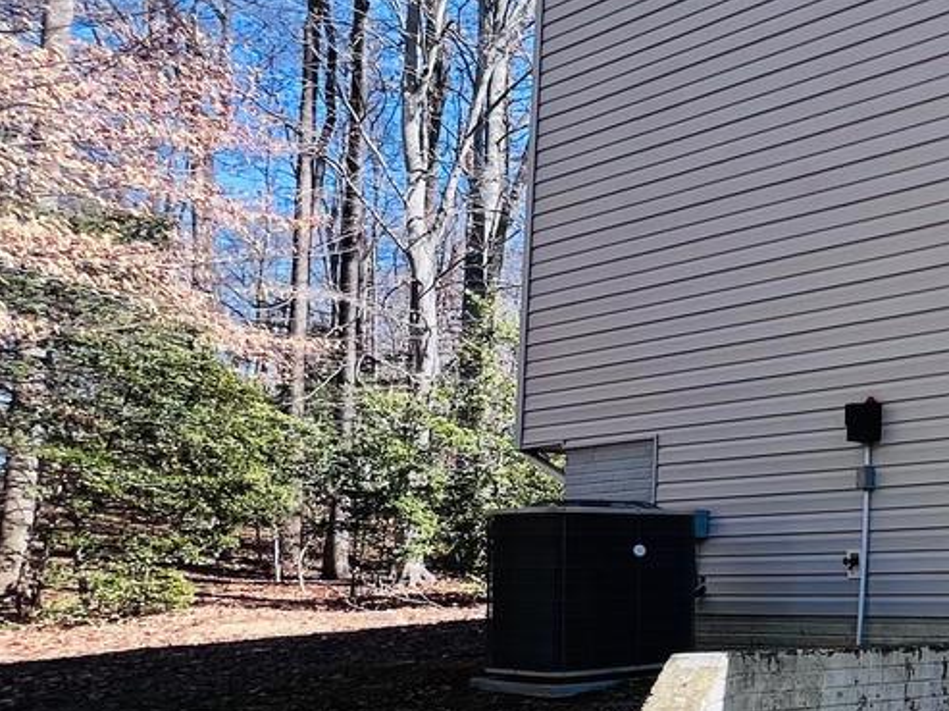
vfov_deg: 36.8
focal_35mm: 38
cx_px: 1351
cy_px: 530
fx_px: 1041
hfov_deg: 31.3
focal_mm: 1.57
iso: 32
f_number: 1.8
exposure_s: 1/319
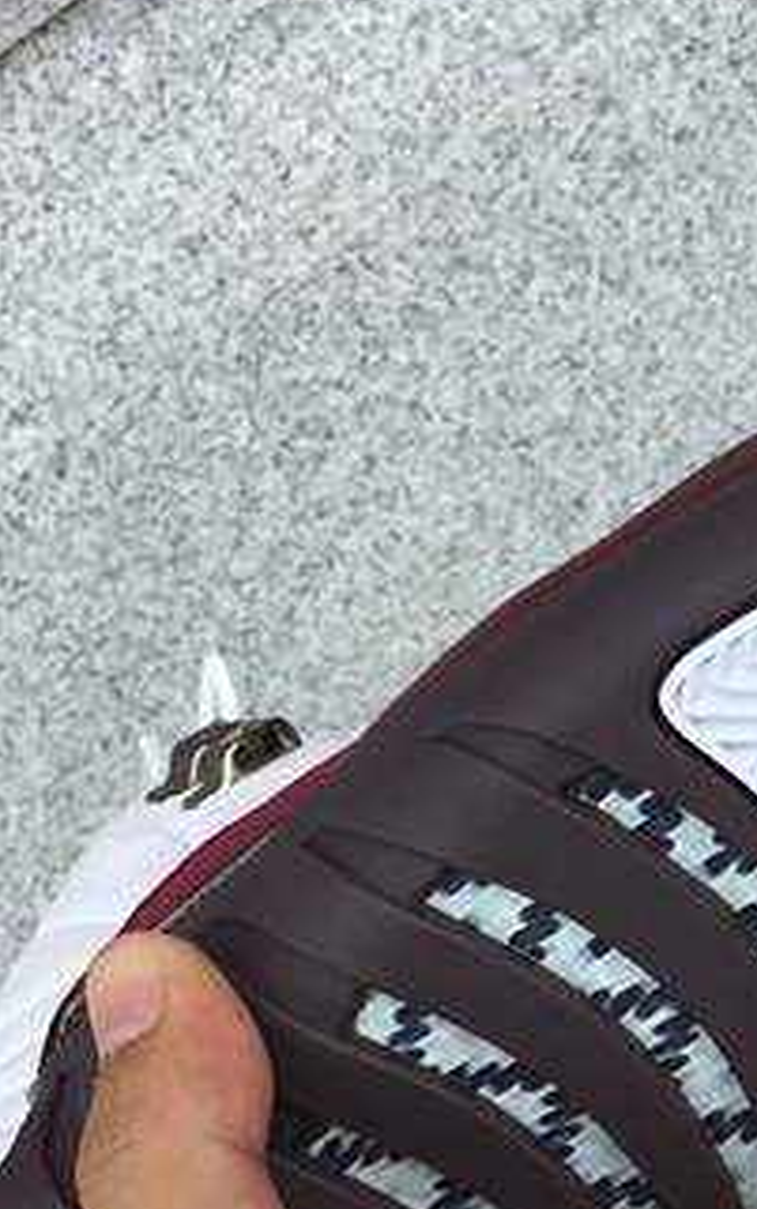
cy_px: 853
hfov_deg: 14.1
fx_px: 3033
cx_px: 723
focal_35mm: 92
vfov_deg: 22.4
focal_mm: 3.3
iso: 25
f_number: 2.4
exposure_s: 1/196
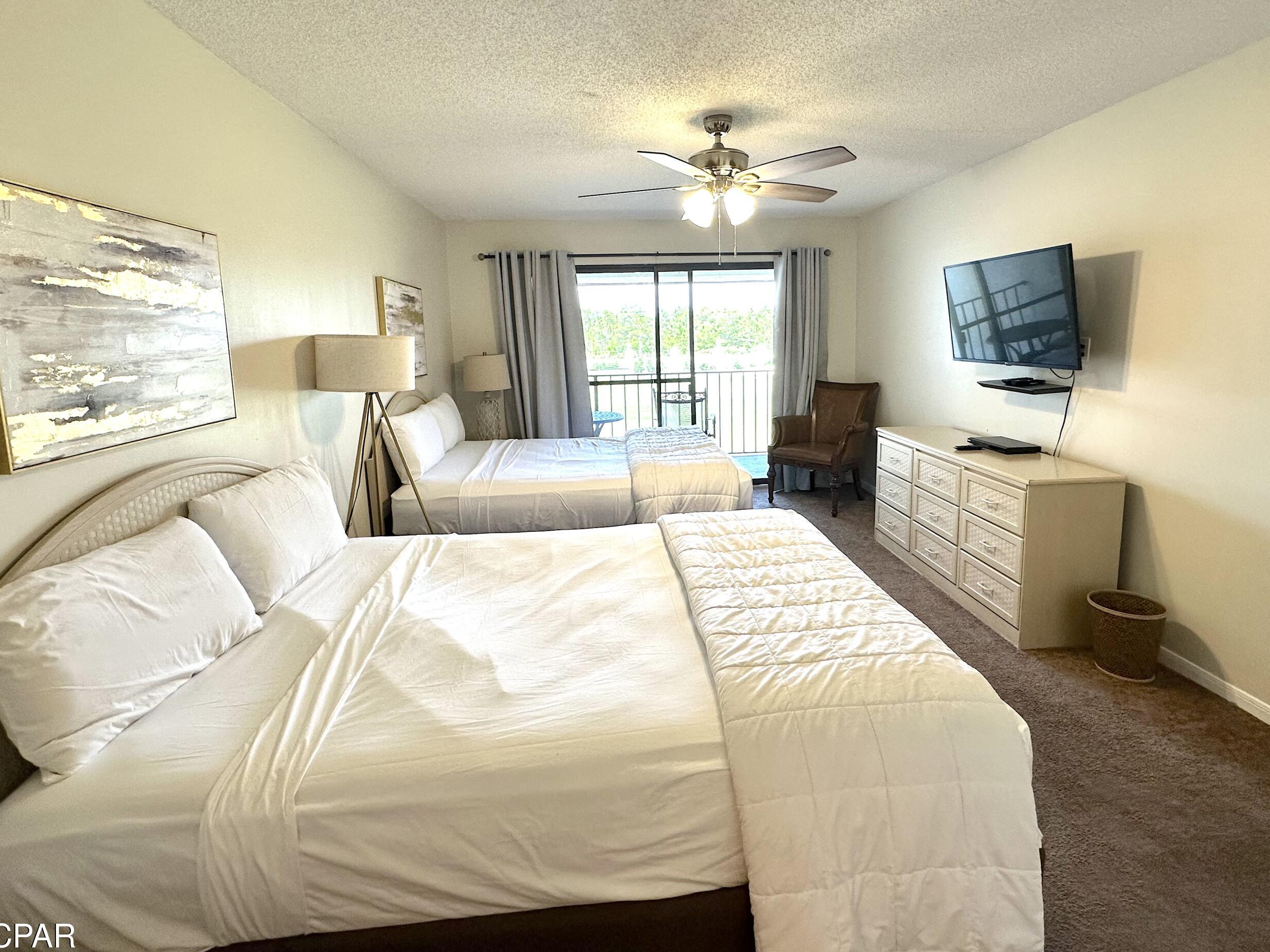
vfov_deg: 74.3
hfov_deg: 91.0
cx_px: 652
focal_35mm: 17
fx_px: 624
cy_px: 411
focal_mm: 2.22
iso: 160
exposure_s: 1/120
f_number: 2.2
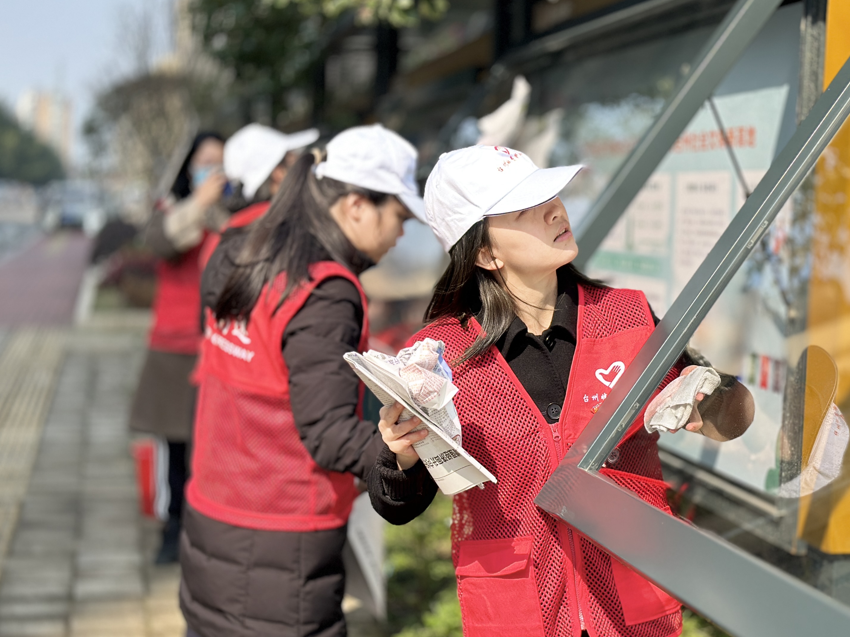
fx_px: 1670
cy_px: 334
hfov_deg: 28.4
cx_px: 544
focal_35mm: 68
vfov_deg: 21.6
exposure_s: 1/1453
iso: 80
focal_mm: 6.86
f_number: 1.78
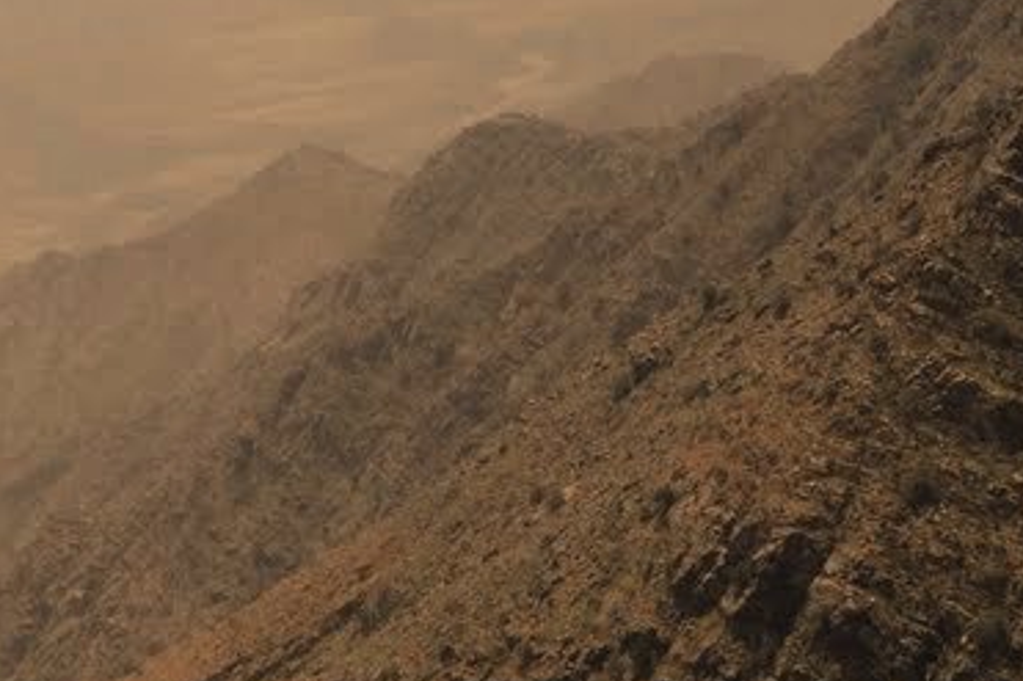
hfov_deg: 10.8
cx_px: -670
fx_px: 5141
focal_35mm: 181
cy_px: -150
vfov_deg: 7.5
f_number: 4
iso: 200
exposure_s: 1/2000
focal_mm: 28
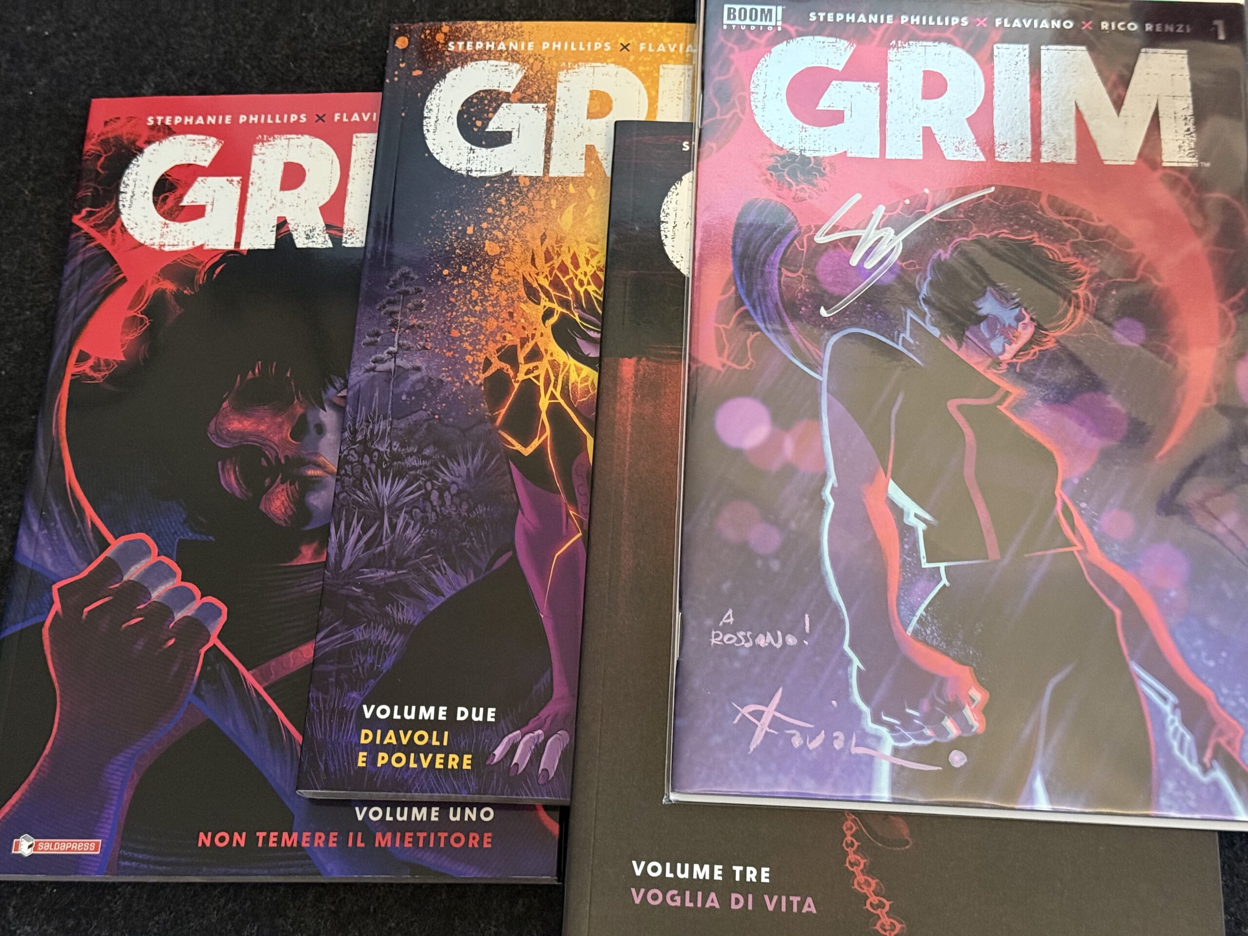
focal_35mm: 48
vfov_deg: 30.3
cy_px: 468
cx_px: 624
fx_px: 1731
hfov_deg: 39.7
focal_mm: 6.76
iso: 500
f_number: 1.78
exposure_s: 1/33
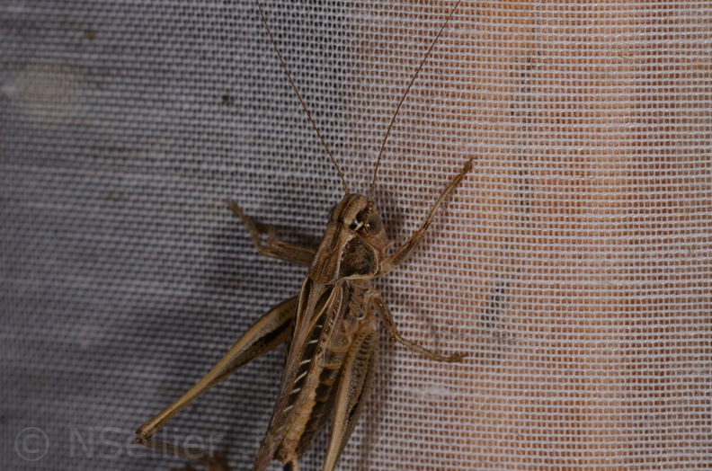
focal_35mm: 128
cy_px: 236
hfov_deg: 16.1
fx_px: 2516
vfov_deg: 10.7
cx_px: 356
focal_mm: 85
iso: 100
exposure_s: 1/60
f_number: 25
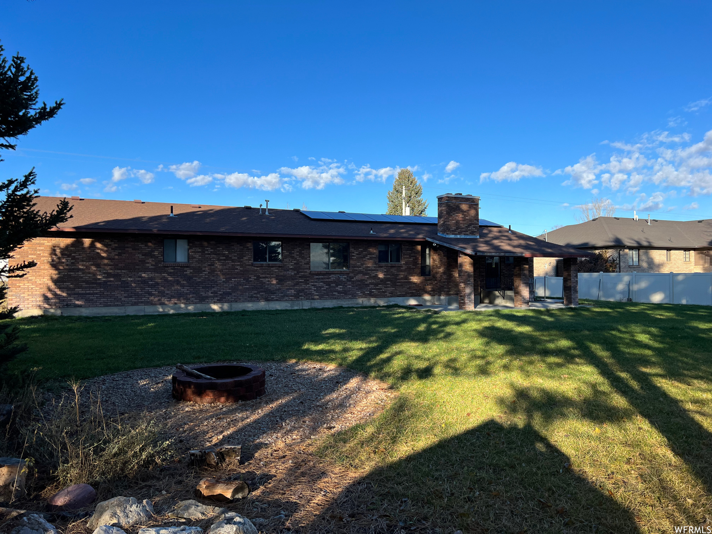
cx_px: 356
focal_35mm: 26
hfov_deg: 67.3
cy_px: 267
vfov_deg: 53.1
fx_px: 535
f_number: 1.5
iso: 50
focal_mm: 5.7
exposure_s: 1/2299
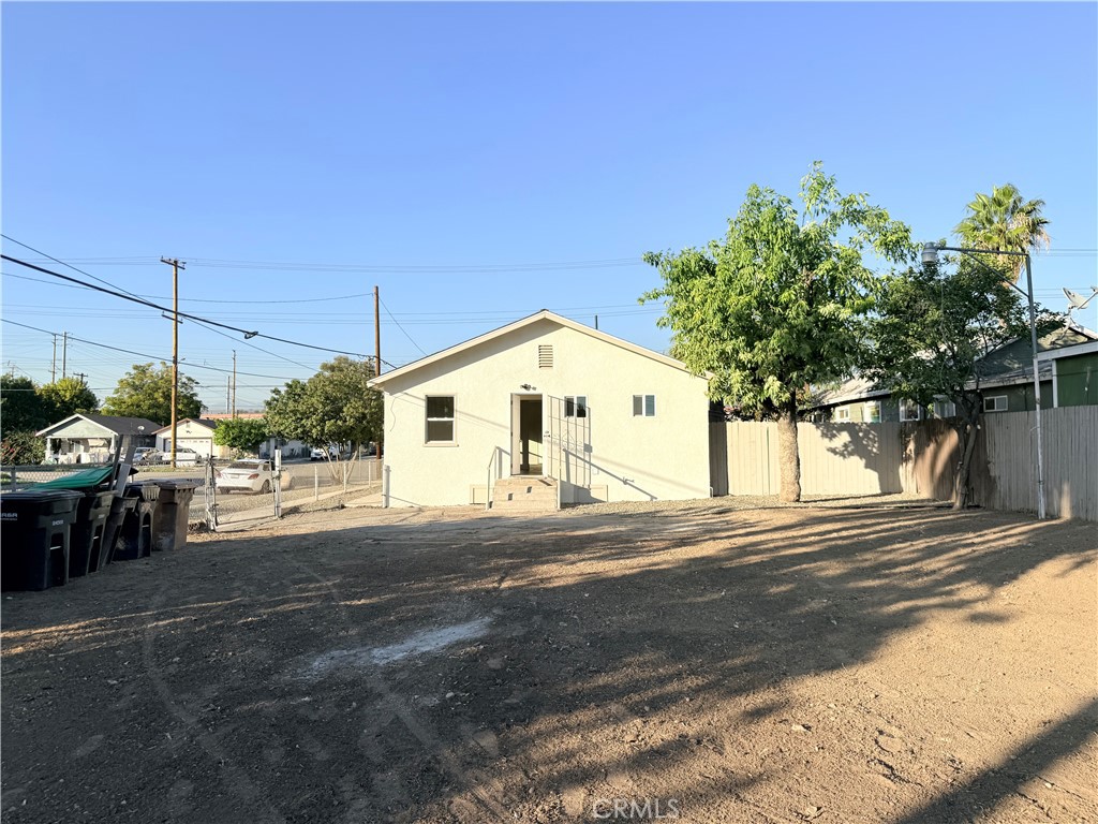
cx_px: 549
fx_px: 761
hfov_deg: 71.6
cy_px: 412
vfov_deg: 56.8
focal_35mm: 24
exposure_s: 1/4167
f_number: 1.78
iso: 80
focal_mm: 6.76
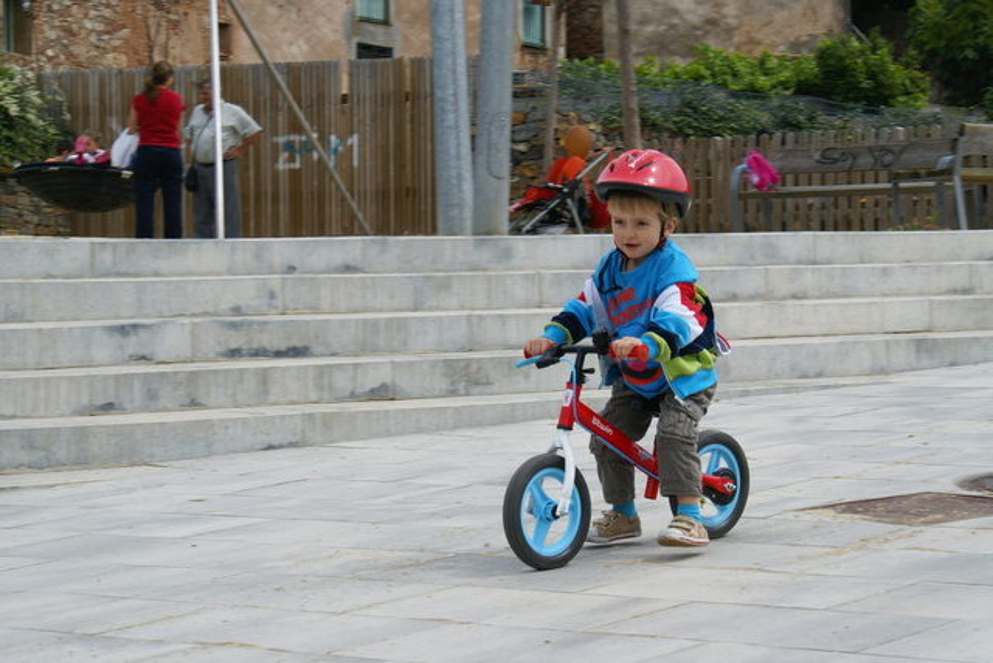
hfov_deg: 19.5
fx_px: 2897
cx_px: 496
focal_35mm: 105
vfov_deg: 13.0
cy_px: 332
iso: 100
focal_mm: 70
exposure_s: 1/160
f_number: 13
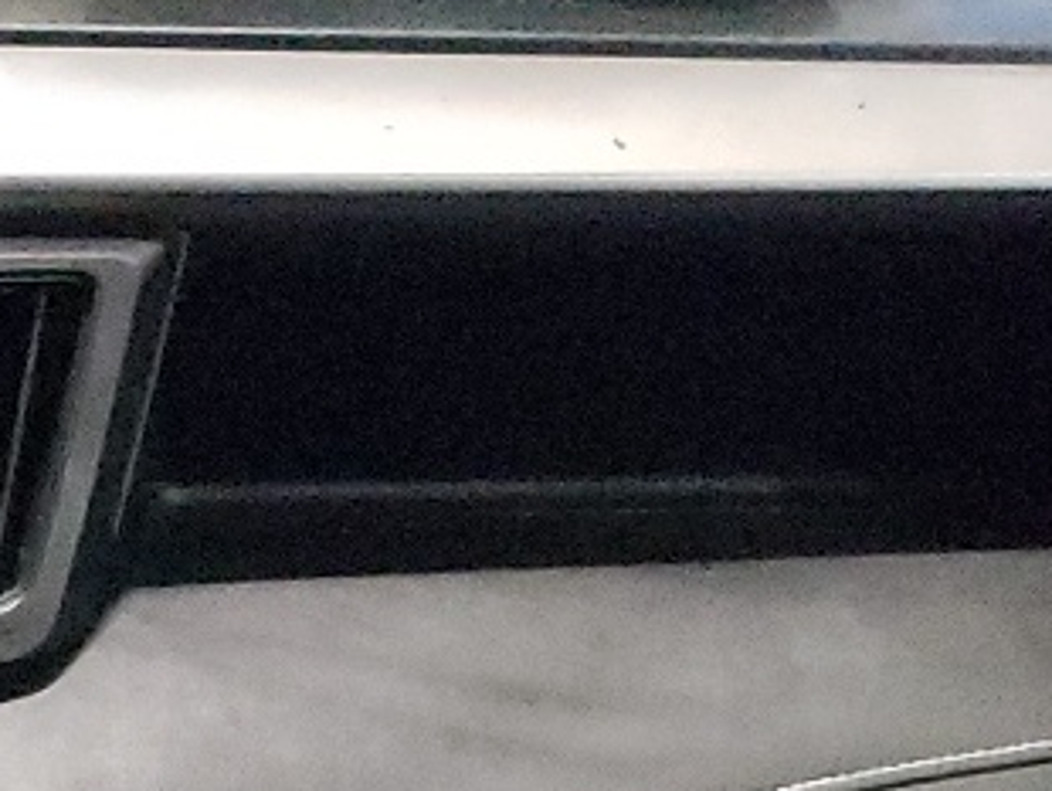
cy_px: 1840
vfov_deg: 9.9
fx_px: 4075
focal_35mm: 134
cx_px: -818
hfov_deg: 13.3
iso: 1313
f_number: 1.5
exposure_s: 1/25
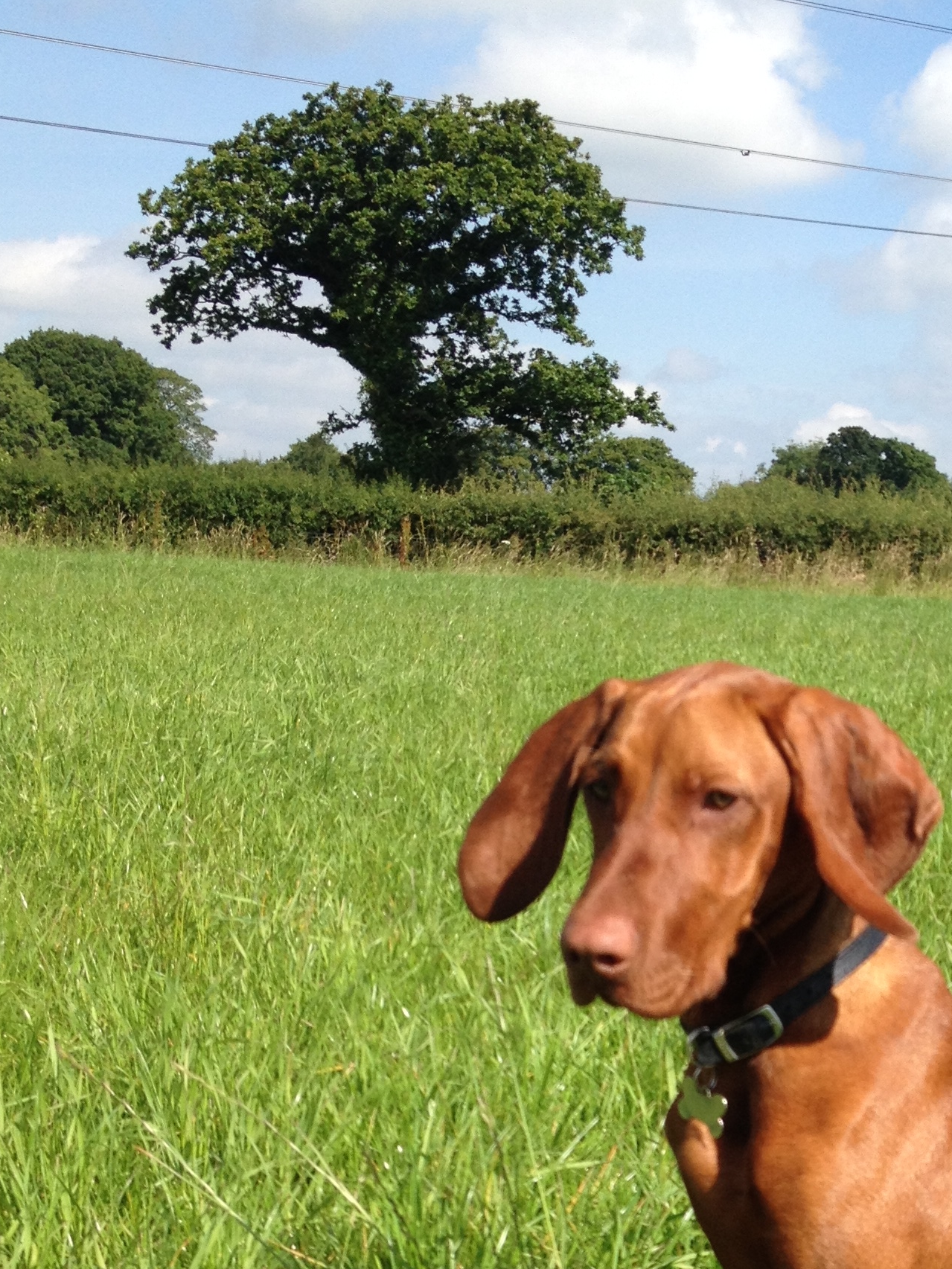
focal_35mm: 67
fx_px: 2457
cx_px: 866
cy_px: 1139
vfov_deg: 27.9
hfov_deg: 21.4
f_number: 2.4
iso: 50
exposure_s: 1/1314
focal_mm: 4.28
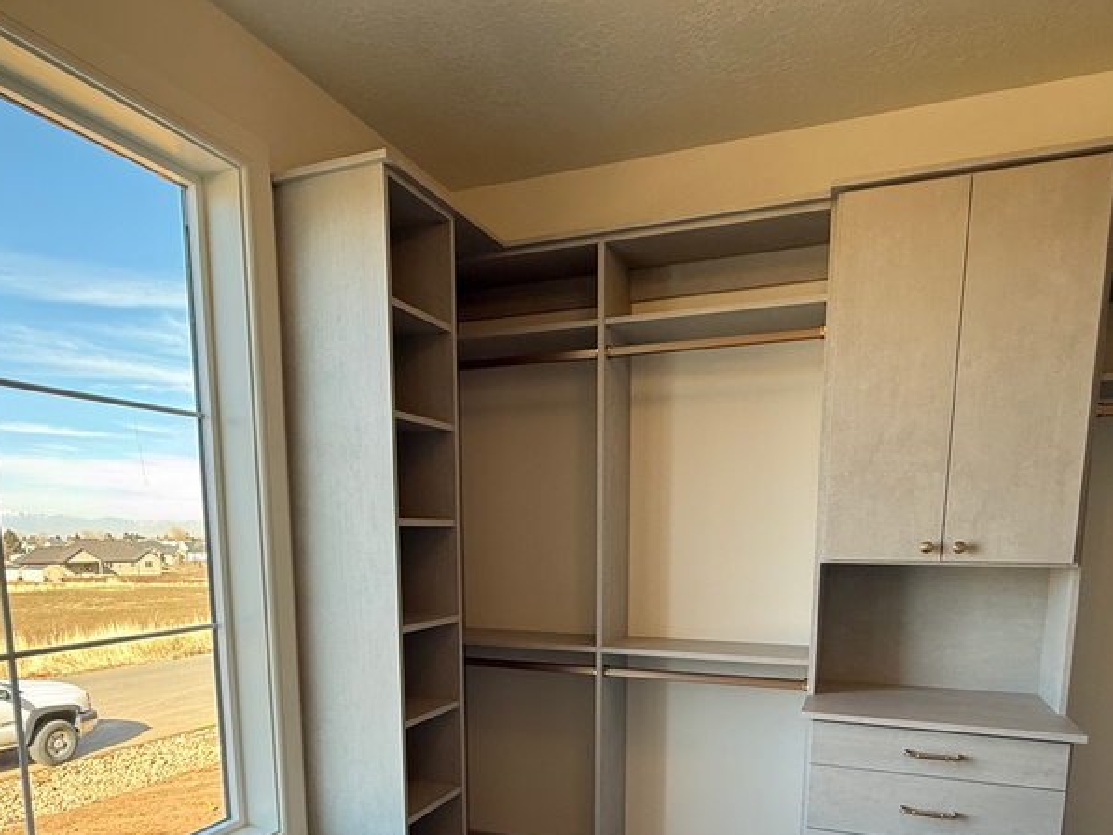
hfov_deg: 71.6
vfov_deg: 53.5
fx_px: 772
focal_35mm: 24
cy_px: 654
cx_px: 570
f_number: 2.2
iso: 100
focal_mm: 2.22
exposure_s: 1/120
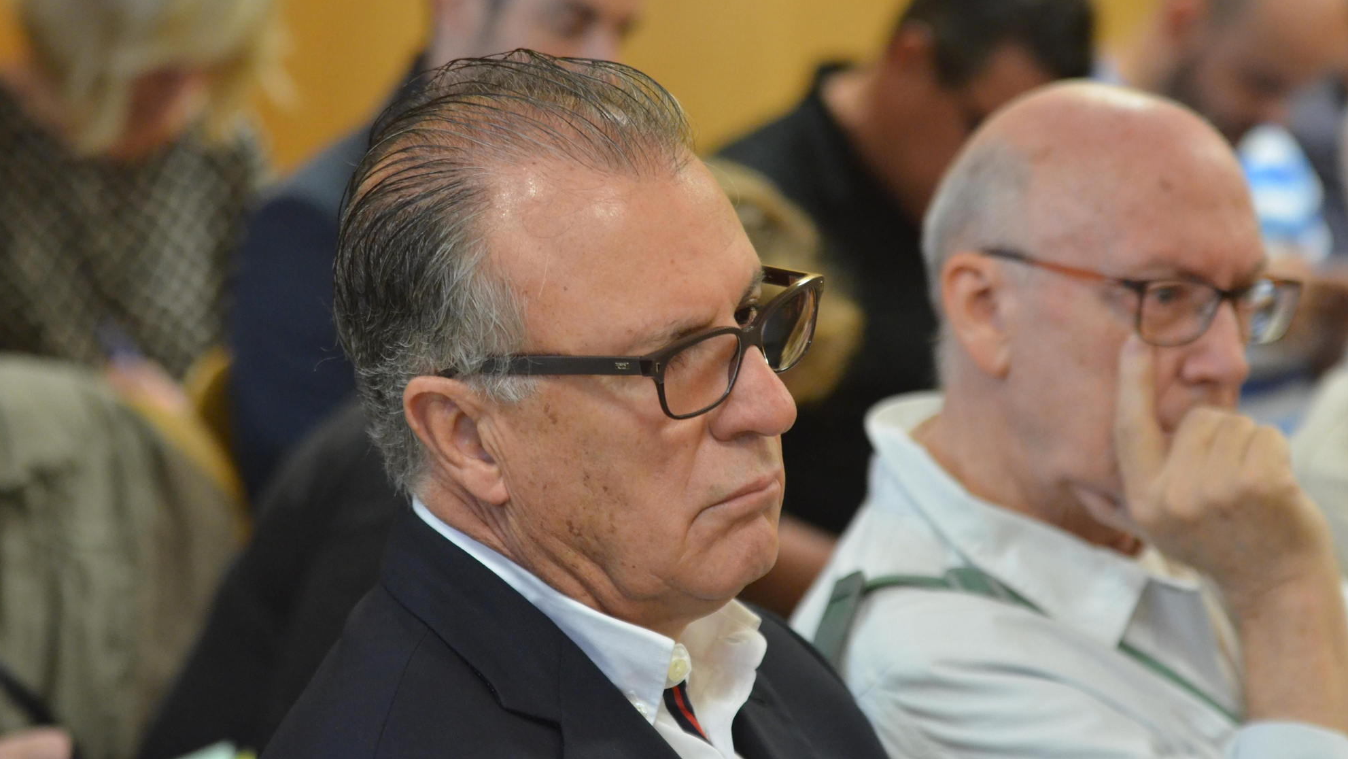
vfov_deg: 8.9
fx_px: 4862
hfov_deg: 15.8
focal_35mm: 136
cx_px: 675
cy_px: 361
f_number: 3.5
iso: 2500
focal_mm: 86
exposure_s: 1/100
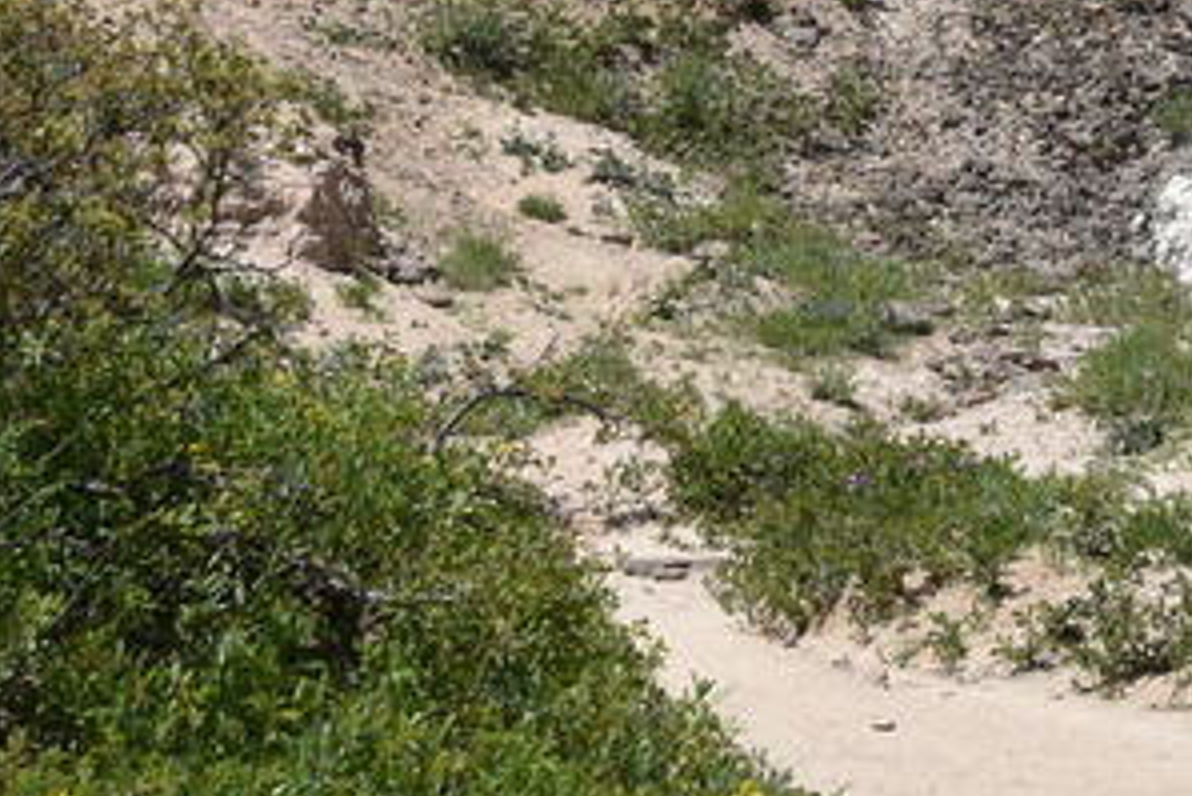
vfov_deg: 5.1
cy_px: -432
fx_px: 8811
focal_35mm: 266
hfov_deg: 7.6
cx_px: 1972
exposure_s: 1/320
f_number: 9
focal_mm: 62
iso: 100
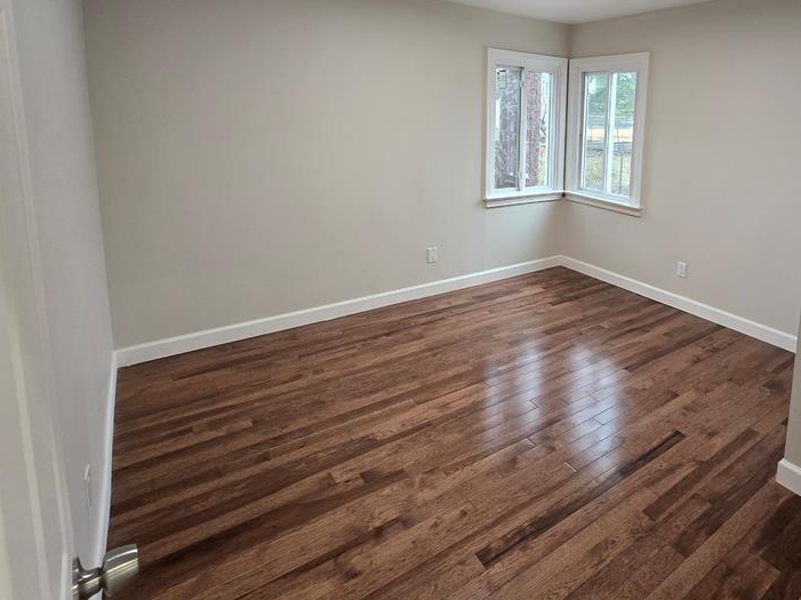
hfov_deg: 82.1
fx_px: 439
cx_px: 527
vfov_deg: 65.9
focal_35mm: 19
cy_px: 178
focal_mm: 2.2
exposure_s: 1/60
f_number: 2.2
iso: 200
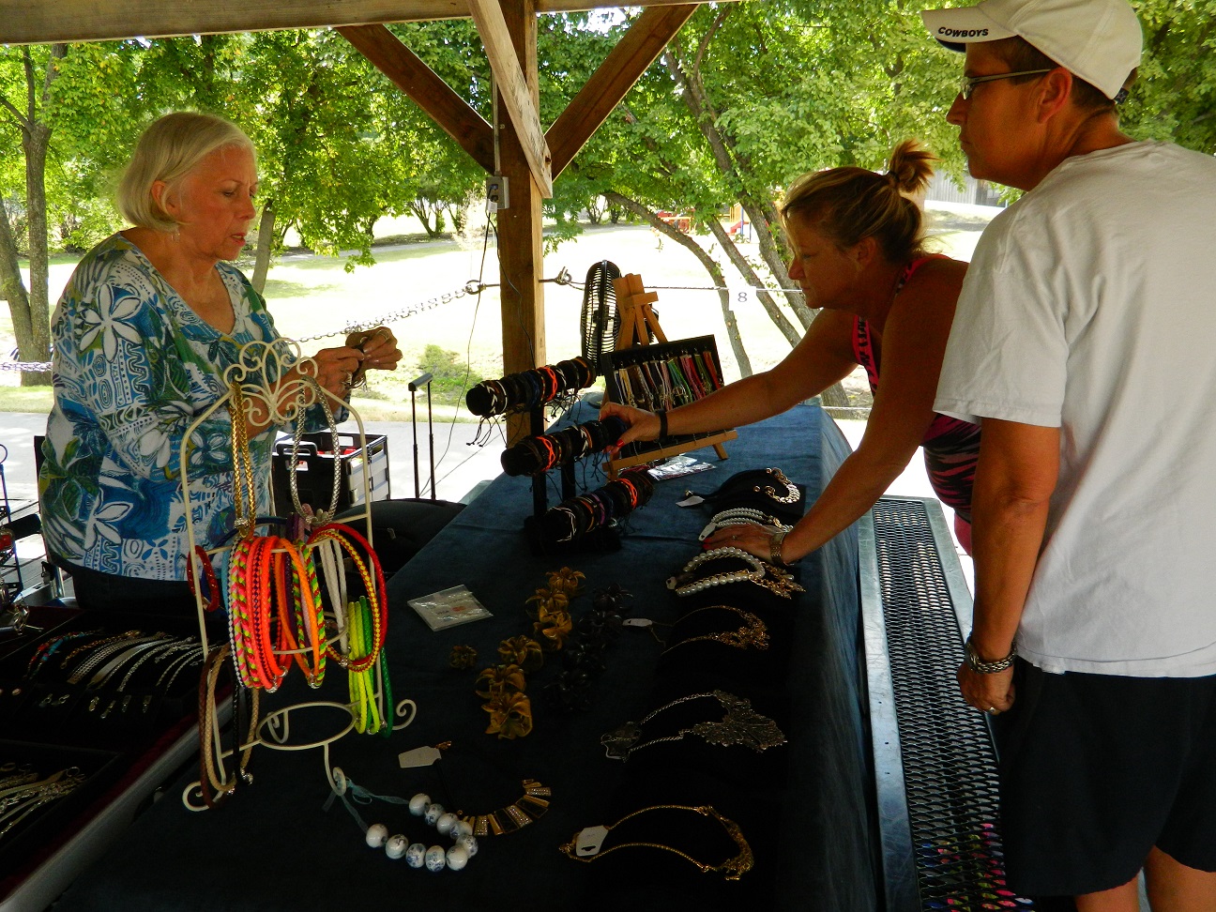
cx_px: 608
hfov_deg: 63.4
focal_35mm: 28
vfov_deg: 49.7
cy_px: 456
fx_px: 984
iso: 220
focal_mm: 5.1
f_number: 3.2
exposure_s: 1/250
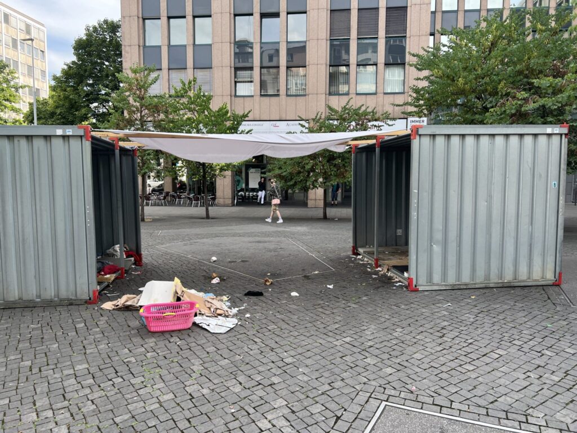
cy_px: 216
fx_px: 433
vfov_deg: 53.1
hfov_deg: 67.3
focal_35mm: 26
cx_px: 288
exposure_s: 1/733
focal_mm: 5.7
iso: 50
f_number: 1.5
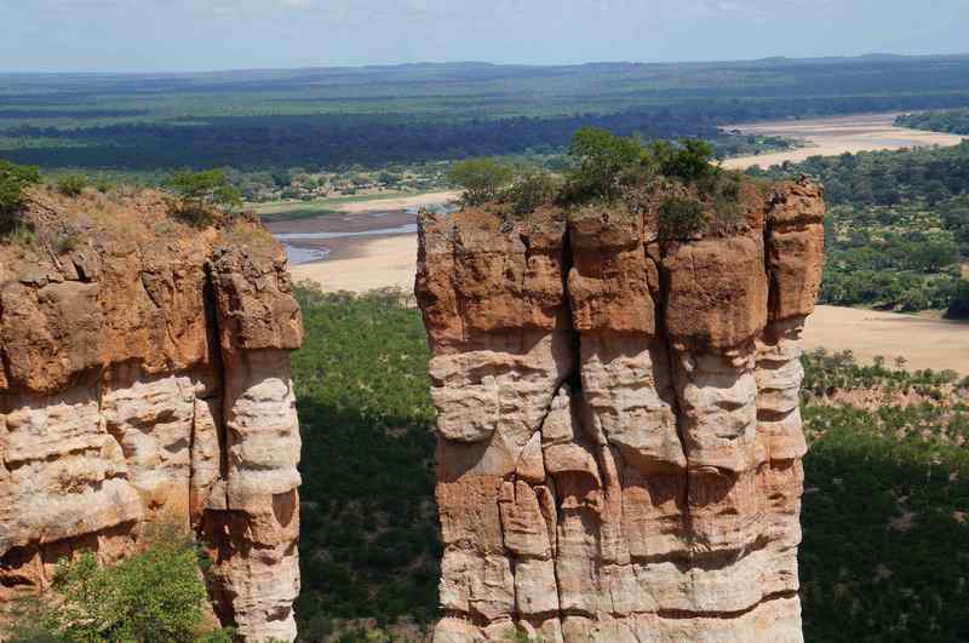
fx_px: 2217
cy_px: 322
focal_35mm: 82
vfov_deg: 16.5
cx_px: 484
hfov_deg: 24.7
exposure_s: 1/320
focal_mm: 55
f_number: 13
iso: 200
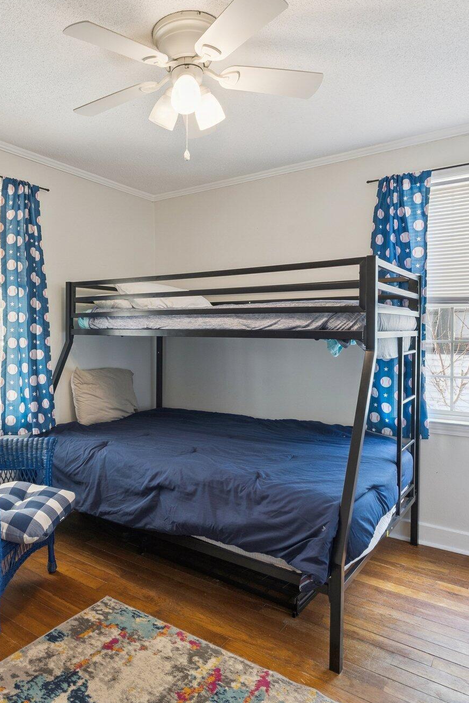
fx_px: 489
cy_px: 343
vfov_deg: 71.5
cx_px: 142
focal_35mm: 25
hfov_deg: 50.0
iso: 400
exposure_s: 1/8
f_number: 11
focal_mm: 16
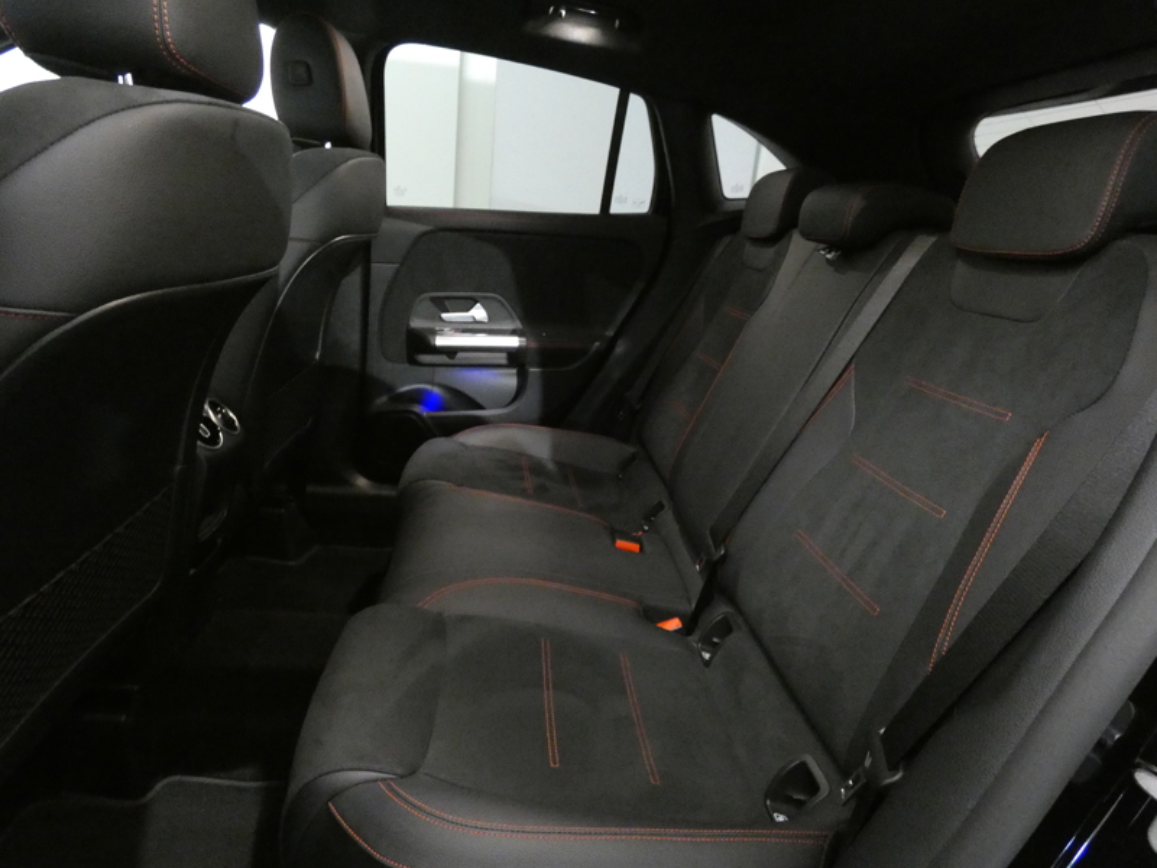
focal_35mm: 20
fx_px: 668
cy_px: 434
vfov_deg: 66.0
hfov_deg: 81.7
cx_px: 578
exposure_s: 1/15
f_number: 2.8
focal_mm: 3.6
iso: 1600
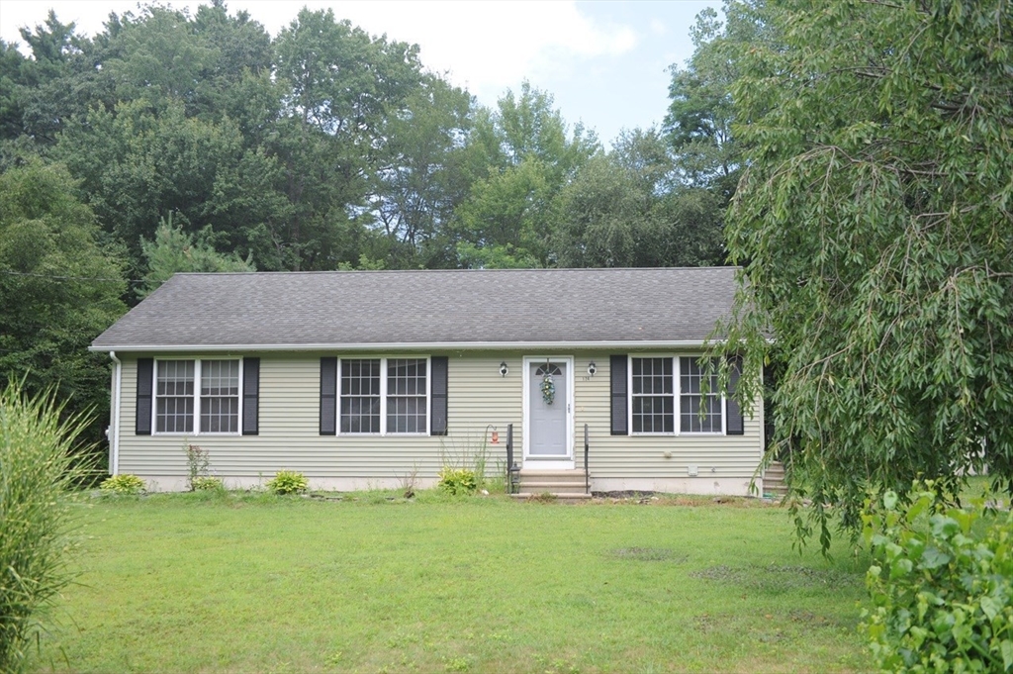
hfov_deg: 54.5
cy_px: 337
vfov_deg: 37.8
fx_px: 984
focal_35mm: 35
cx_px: 506
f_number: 4.5
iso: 400
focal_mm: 35
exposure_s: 1/640
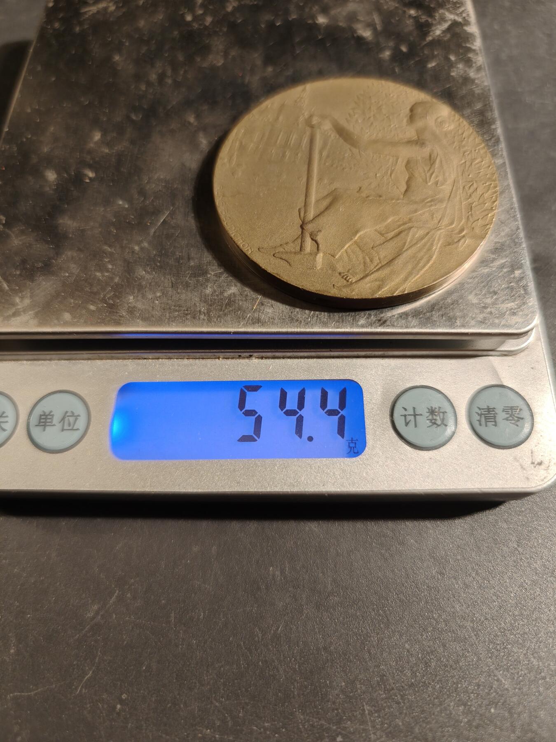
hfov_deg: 58.9
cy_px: 371
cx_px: 278
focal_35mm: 23
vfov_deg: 73.9
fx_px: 493
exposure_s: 1/100
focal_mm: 6.06
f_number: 1.6
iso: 160
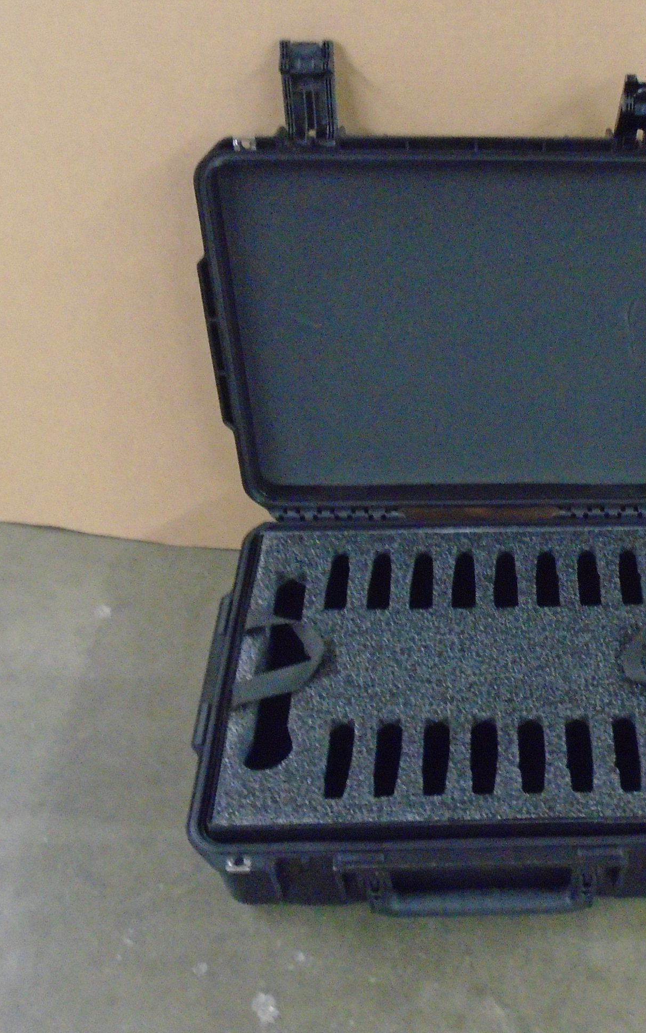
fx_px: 1042
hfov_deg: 33.3
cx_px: 530
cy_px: 517
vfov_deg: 52.7
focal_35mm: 37
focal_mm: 4.6
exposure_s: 1/10
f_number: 3.2
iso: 800
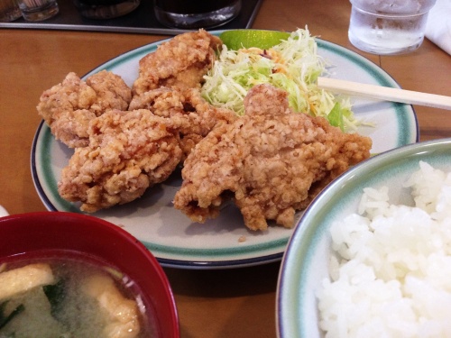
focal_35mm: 33
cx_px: 226
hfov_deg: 55.4
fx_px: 430
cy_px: 169
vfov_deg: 42.9
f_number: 2.4
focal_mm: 4.12
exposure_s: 1/20
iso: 200
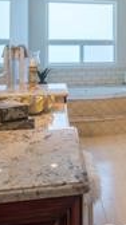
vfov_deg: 44.0
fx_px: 268
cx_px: 138
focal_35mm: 45
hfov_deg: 24.7
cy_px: 55
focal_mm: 16
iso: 200
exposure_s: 1/2.5
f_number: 22
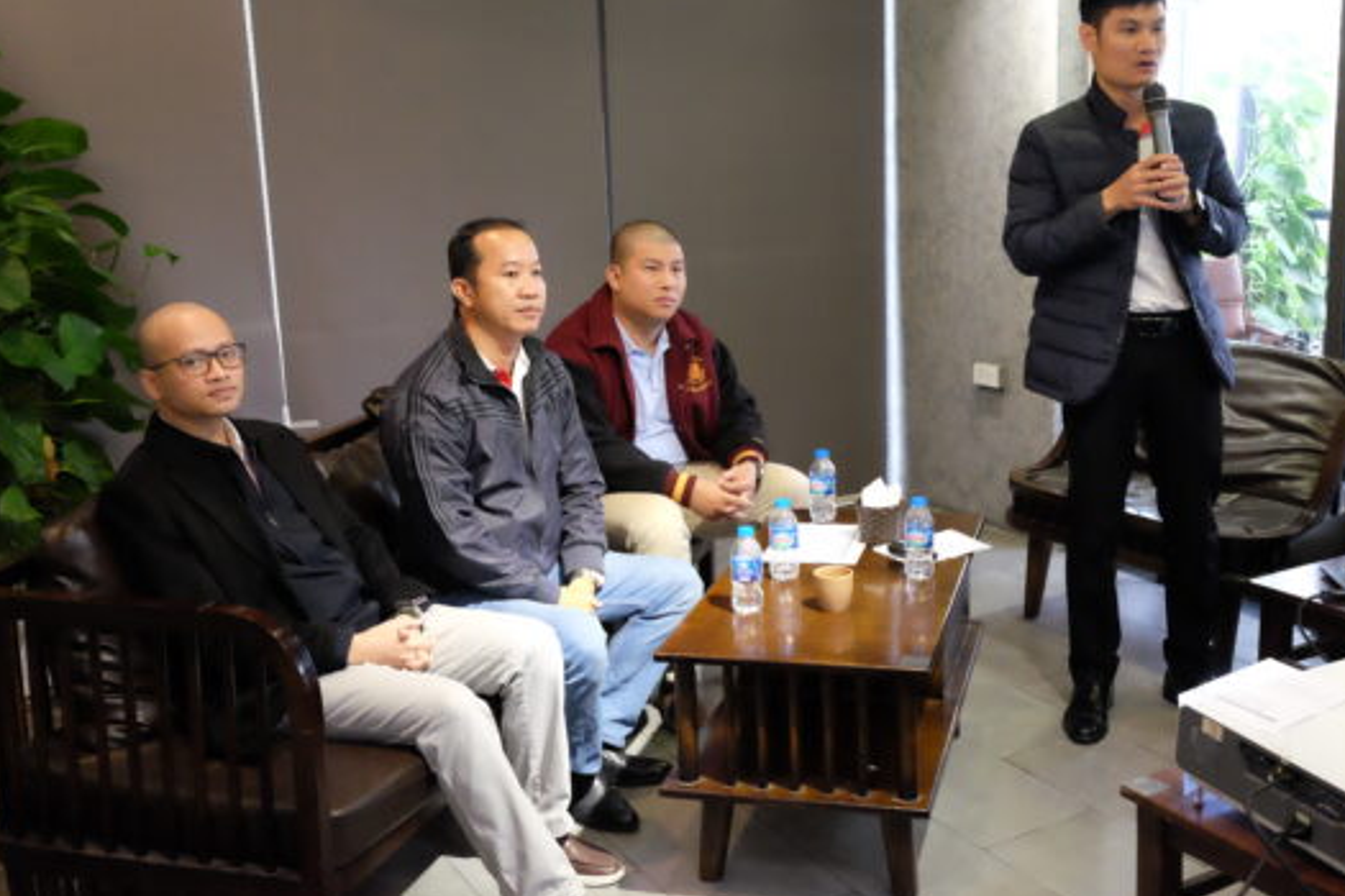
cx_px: 739
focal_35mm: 39
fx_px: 1457
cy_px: 407
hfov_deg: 49.5
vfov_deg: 34.2
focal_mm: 23
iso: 6400
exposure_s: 1/160
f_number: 4
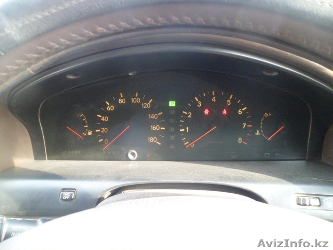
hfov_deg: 67.3
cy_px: 125
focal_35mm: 26
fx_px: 250
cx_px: 166
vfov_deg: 53.1
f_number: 3.3
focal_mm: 4.9
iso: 240
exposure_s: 1/45
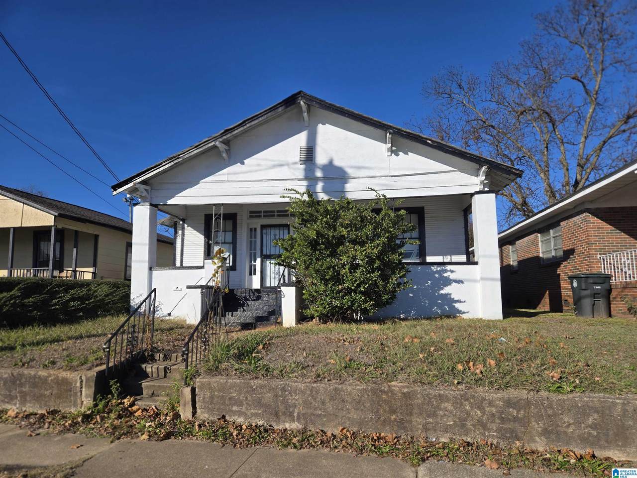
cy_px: 239
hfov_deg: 73.9
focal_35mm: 23
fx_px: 423
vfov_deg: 58.9
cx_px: 318
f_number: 1.8
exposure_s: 1/2643
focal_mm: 5.4
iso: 25
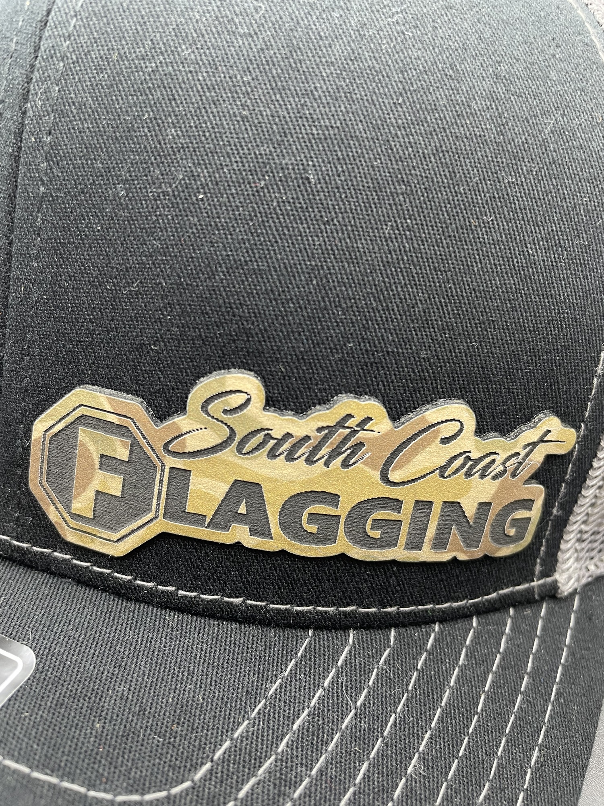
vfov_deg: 67.3
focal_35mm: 26
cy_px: 403
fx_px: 605
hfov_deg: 53.1
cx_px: 302
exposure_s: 1/57
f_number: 1.6
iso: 125
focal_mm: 4.2
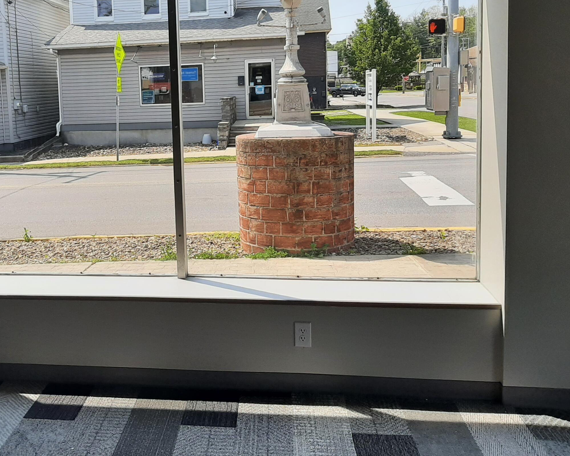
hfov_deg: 46.8
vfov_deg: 38.7
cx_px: 168
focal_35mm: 38
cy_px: 154
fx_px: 641
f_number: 1.7
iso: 40
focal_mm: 3.93
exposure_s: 1/1497
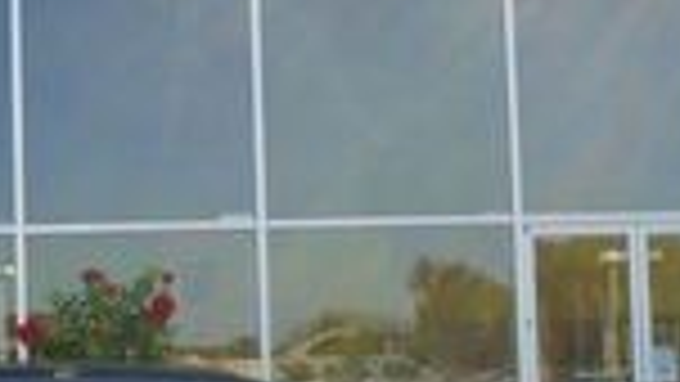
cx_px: 198
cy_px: 310
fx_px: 1353
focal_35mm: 75
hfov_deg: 27.9
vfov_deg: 16.0
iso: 100
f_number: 3.2
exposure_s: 1/400
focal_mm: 4.6
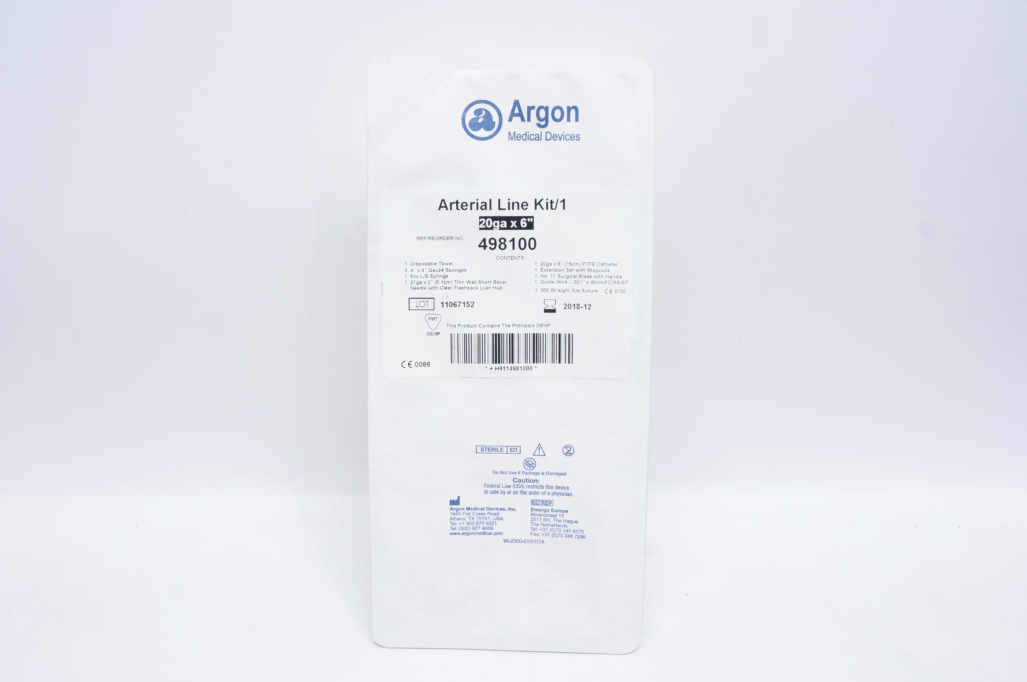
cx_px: 514
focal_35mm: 32
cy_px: 341
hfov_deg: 59.5
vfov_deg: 41.6
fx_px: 898
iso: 800
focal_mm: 21
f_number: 9
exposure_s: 1/20
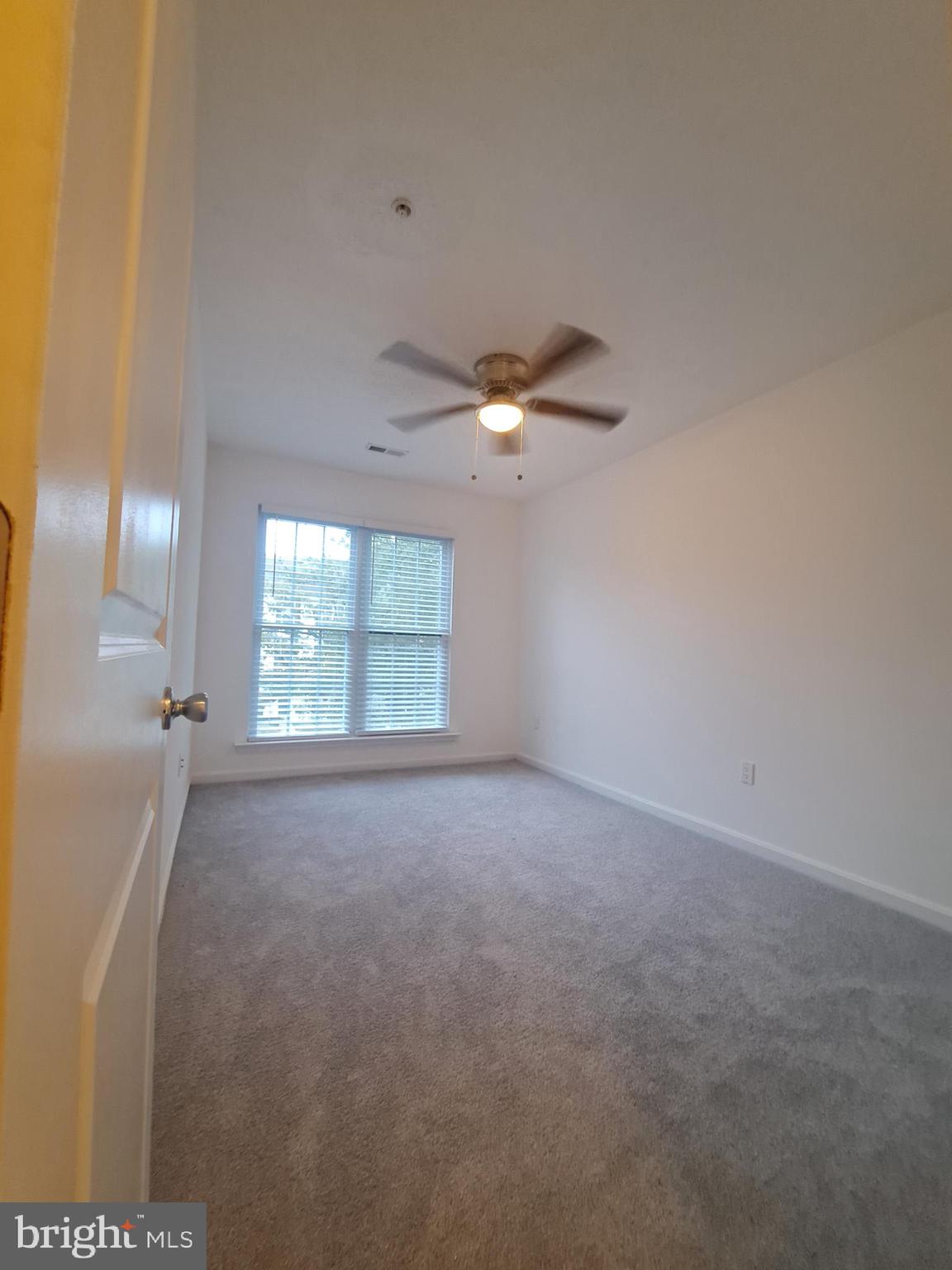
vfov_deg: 106.2
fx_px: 477
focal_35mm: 13
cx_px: 476
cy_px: 635
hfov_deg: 89.9
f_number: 2.2
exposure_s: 1/50
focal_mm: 1.74
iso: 160
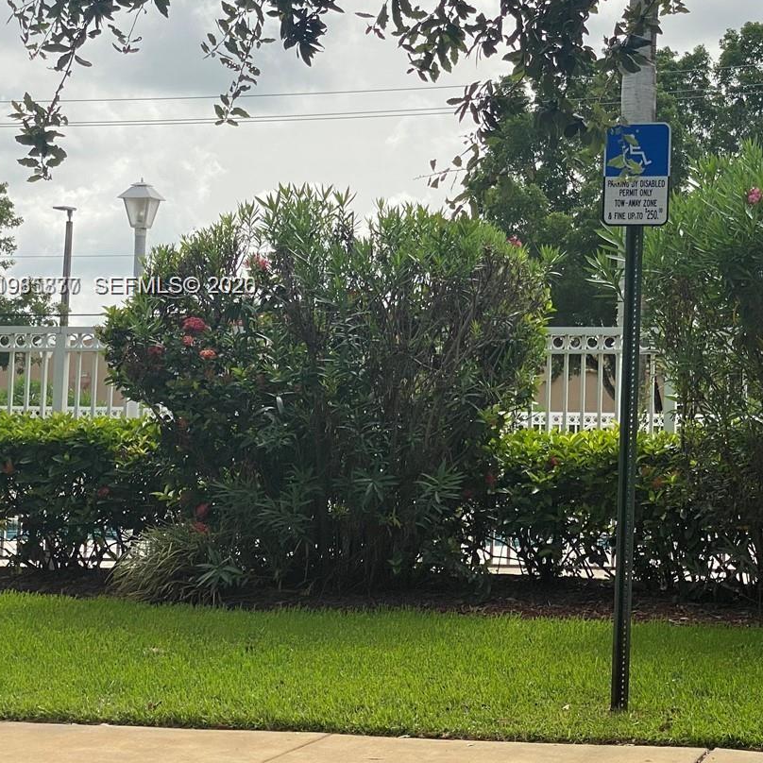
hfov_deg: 18.7
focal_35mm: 91
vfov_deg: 19.1
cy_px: 287
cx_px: 718
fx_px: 2269
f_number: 2
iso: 20
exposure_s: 1/2179
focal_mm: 6
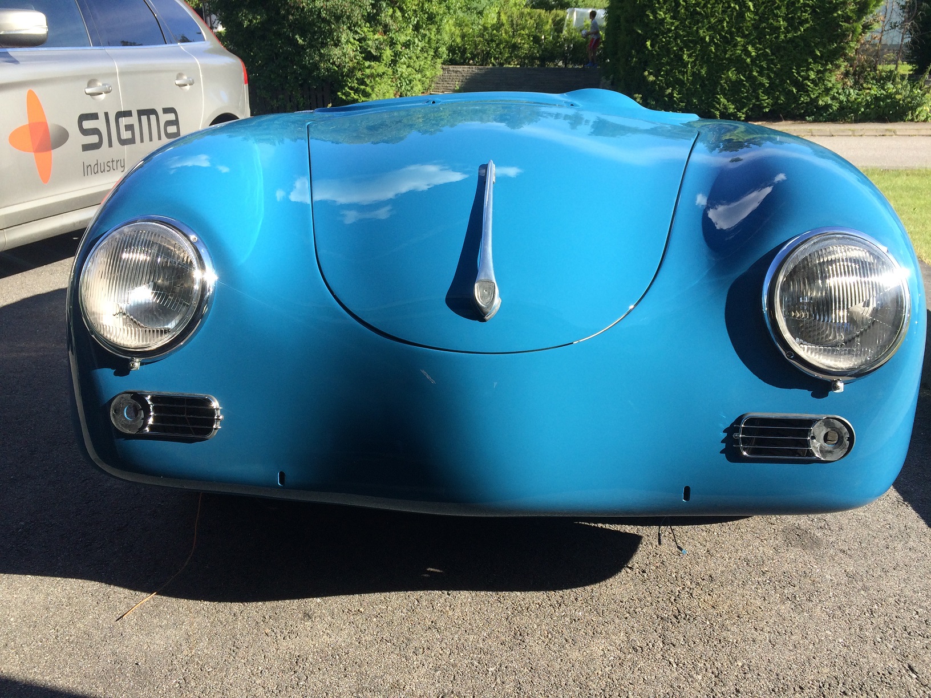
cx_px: 466
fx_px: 780
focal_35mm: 29
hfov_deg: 61.7
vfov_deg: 48.2
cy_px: 349
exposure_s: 1/789
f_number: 2.2
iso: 32
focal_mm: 4.15
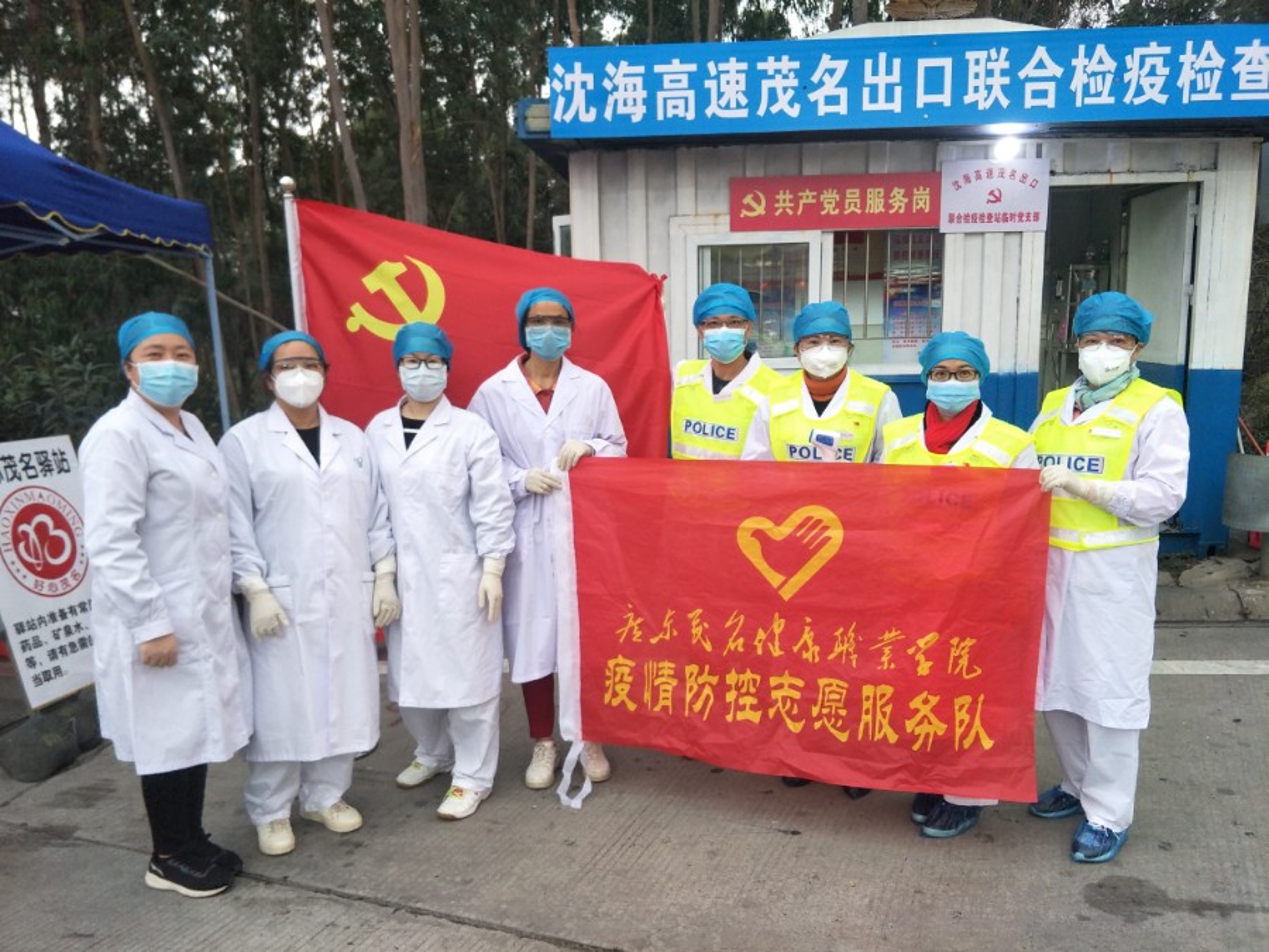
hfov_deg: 76.4
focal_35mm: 22
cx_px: 634
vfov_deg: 61.1
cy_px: 476
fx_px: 807
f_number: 1.7
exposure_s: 1/33
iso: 303
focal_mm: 3.79
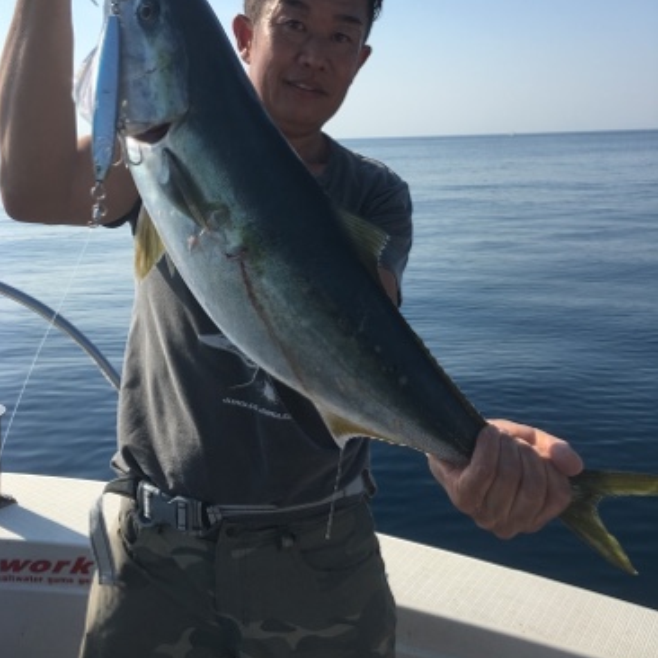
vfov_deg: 46.7
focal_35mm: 35
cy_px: 234
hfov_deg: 47.2
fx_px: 753
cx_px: 323
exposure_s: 1/1709
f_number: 2.2
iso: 25
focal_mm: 4.15
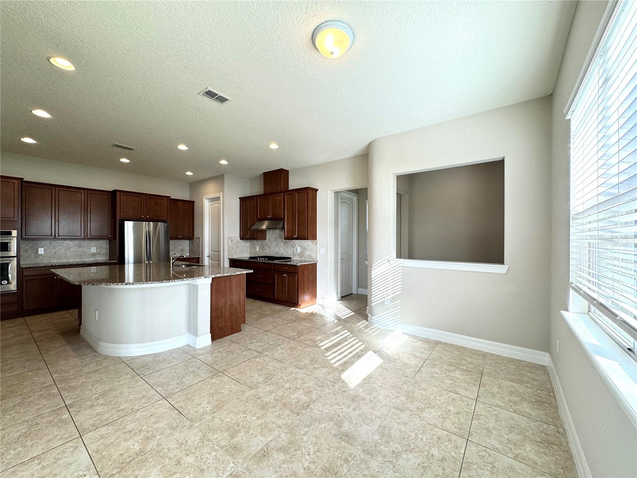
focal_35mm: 14
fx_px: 258
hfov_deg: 102.1
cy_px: 239
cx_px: 318
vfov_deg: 85.7
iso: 80
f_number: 2.2
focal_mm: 2.22
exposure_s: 1/120
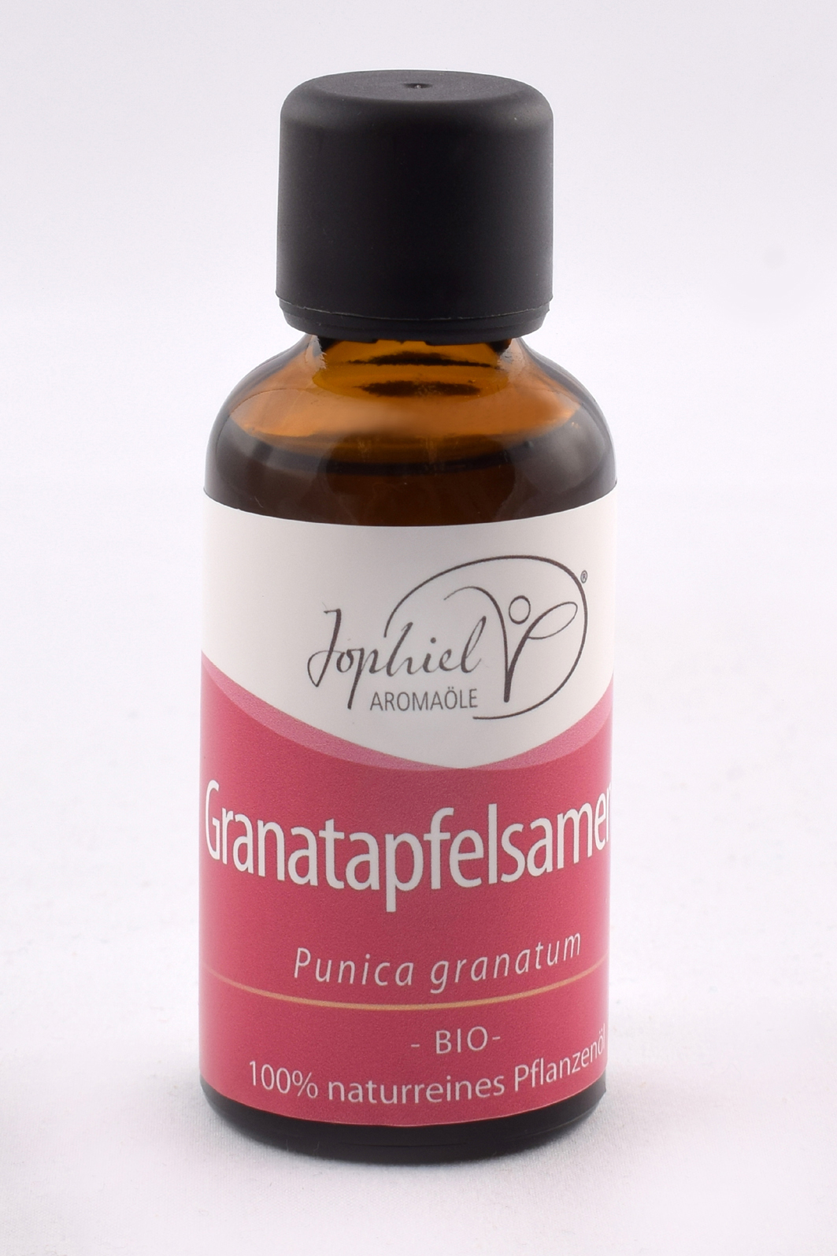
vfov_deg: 33.4
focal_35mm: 60
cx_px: 418
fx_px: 2093
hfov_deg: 22.6
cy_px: 628
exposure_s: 1/100
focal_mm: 40
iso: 100
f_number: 9
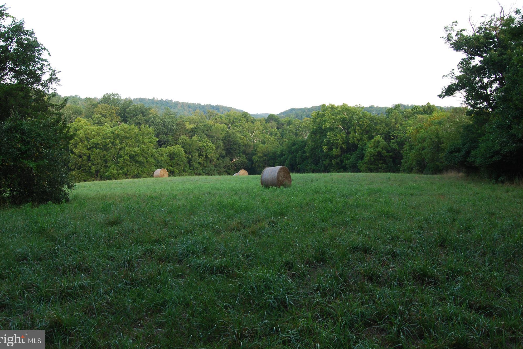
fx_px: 450
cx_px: 256
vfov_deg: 42.3
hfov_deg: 60.3
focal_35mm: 31
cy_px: 169
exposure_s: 1/60
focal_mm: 20
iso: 200
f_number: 8
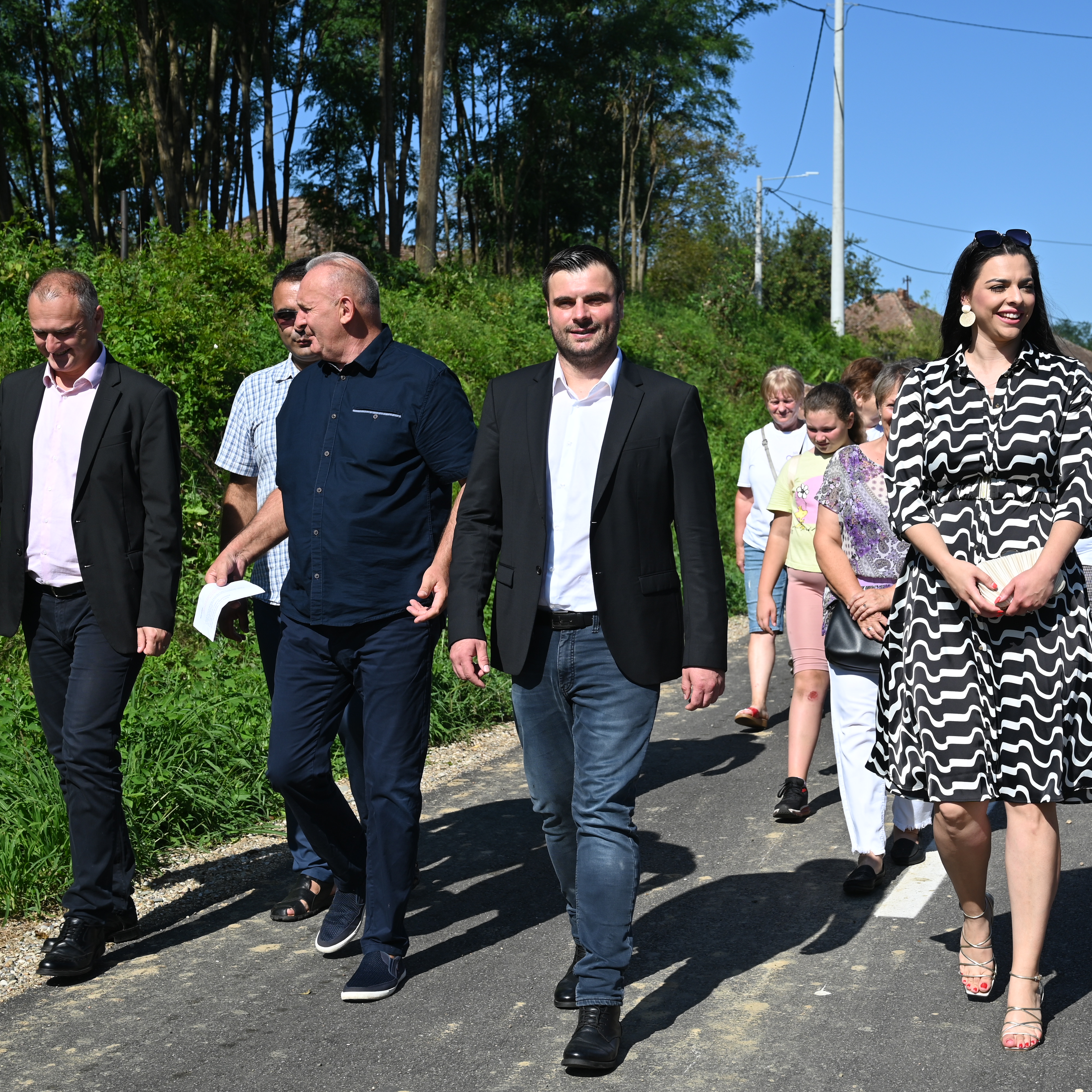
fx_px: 2248
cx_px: 675
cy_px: 545
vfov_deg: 27.3
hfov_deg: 27.2
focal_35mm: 63
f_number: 7.1
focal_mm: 49
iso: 100
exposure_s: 1/400
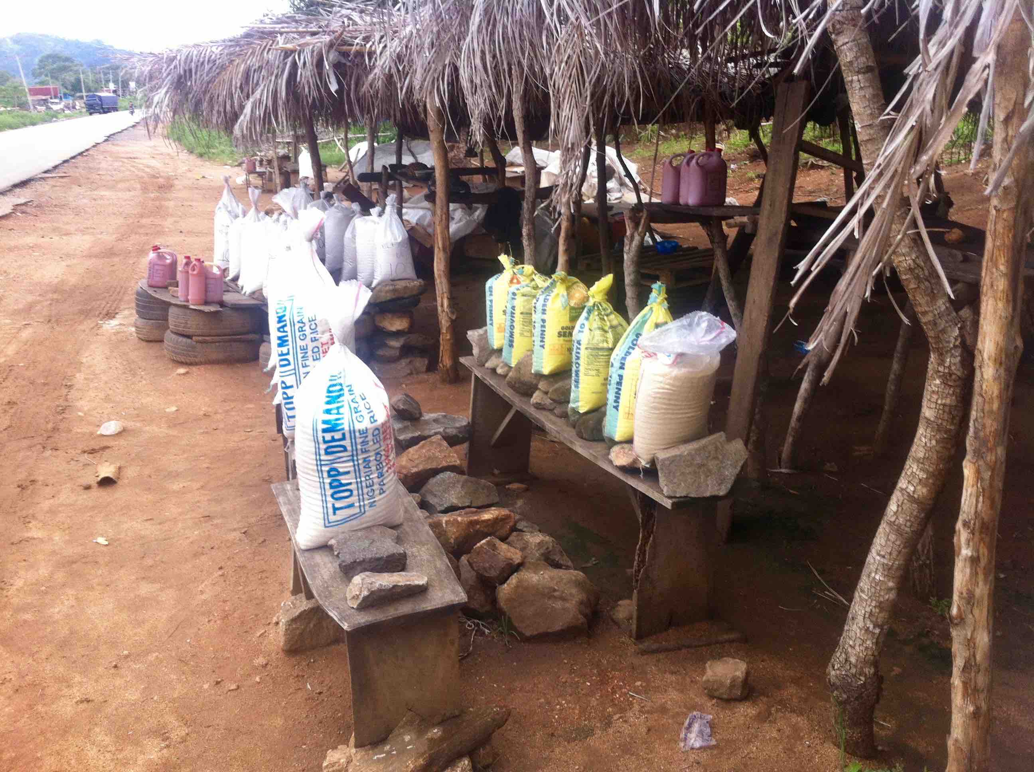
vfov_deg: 40.6
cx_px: 517
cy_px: 386
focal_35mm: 35
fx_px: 1044
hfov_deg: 52.7
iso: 80
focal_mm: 3.85
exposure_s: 1/197
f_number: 2.8
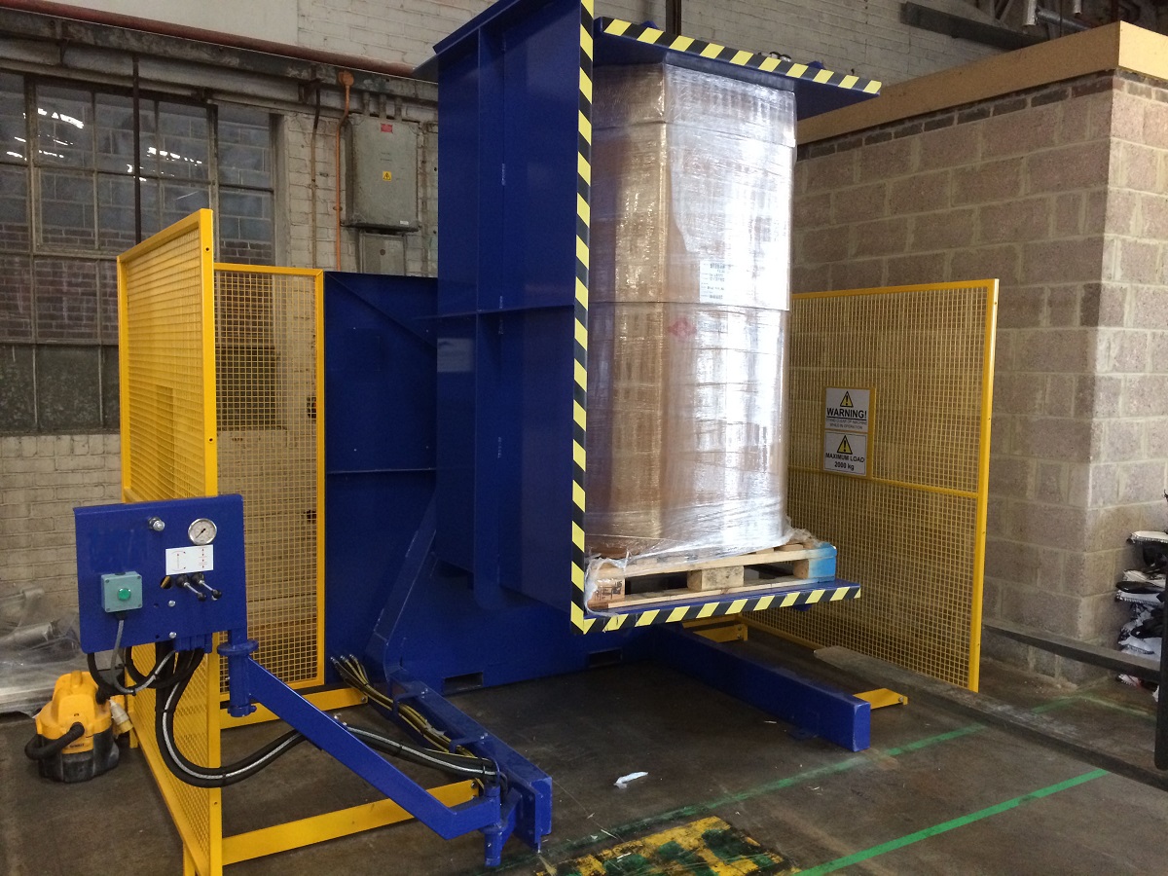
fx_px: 1012
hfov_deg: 60.0
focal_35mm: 30
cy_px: 438
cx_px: 584
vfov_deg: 46.8
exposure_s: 1/30
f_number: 2.2
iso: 320
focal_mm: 4.12
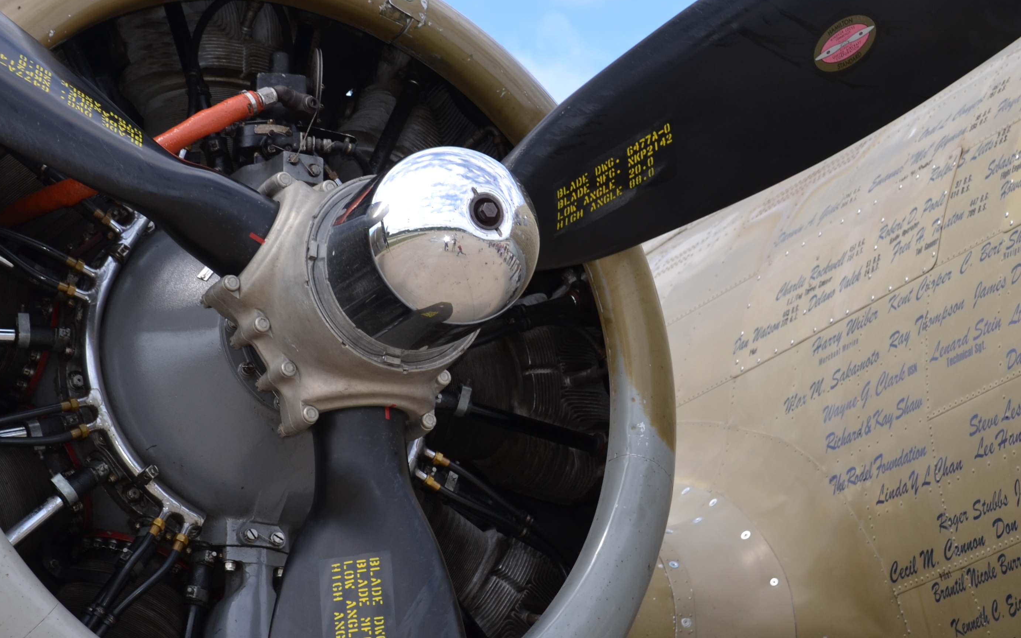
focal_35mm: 140
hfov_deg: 14.9
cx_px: 401
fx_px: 3892
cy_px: 261
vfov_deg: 9.4
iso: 100
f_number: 7.1
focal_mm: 55
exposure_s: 1/200
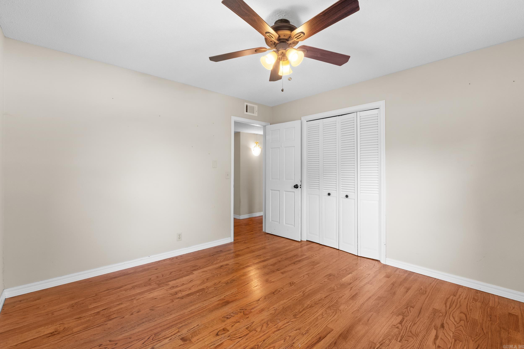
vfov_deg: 75.1
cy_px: 174
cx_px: 262
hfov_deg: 98.2
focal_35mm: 16
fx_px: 227
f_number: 9
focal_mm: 10.4
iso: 200
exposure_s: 1/2
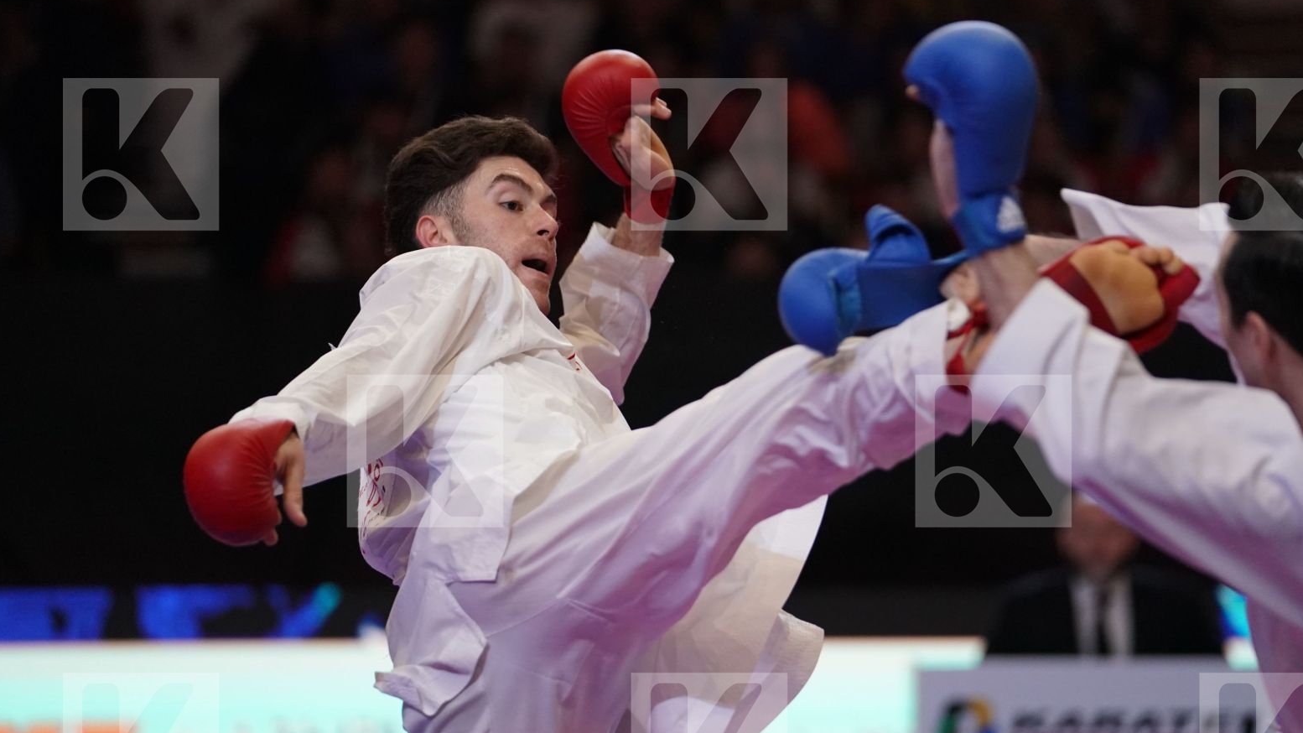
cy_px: 451
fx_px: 6875
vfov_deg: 6.1
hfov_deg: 10.8
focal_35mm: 199
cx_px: 709
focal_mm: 164
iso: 4000
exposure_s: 1/1000
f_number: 2.8
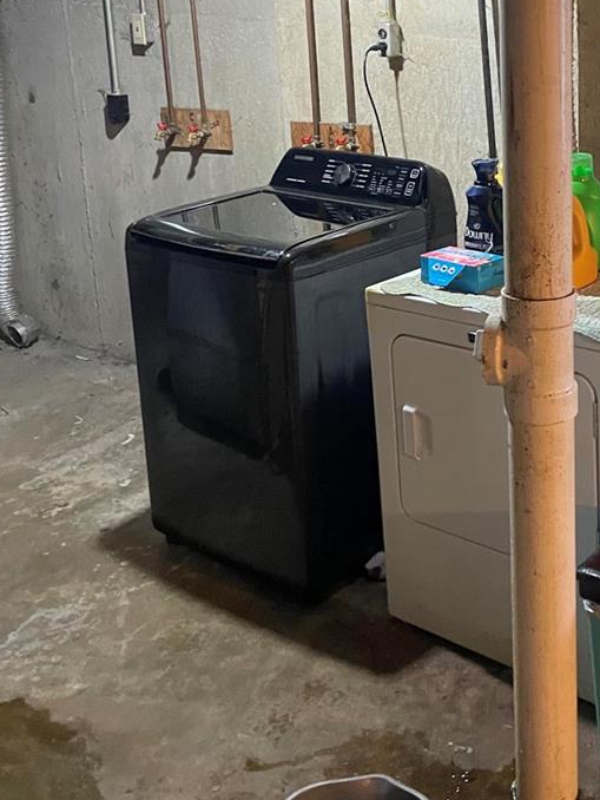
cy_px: 262
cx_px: 502
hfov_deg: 30.6
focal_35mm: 46
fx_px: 1062
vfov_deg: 40.7
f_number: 1.6
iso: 500
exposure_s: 1/30
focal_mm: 4.2
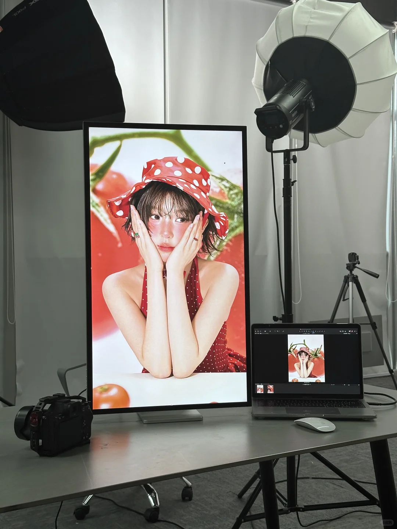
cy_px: 264
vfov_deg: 39.7
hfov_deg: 30.3
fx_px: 734
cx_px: 198
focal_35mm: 48
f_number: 1.78
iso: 64
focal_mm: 6.86
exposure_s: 1/100
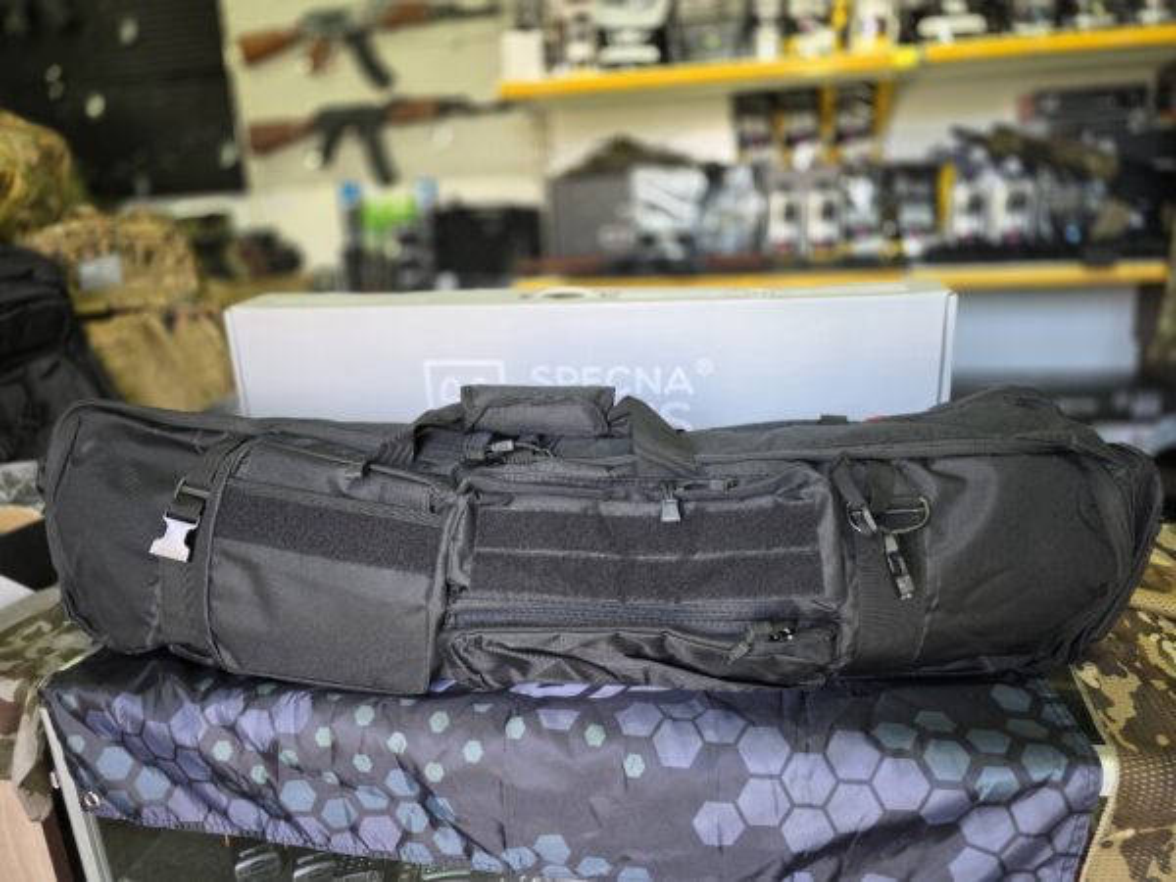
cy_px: 441
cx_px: 588
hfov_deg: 73.9
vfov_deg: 58.9
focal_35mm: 23
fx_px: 781
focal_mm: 6.3
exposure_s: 1/120
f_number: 1.7
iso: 250
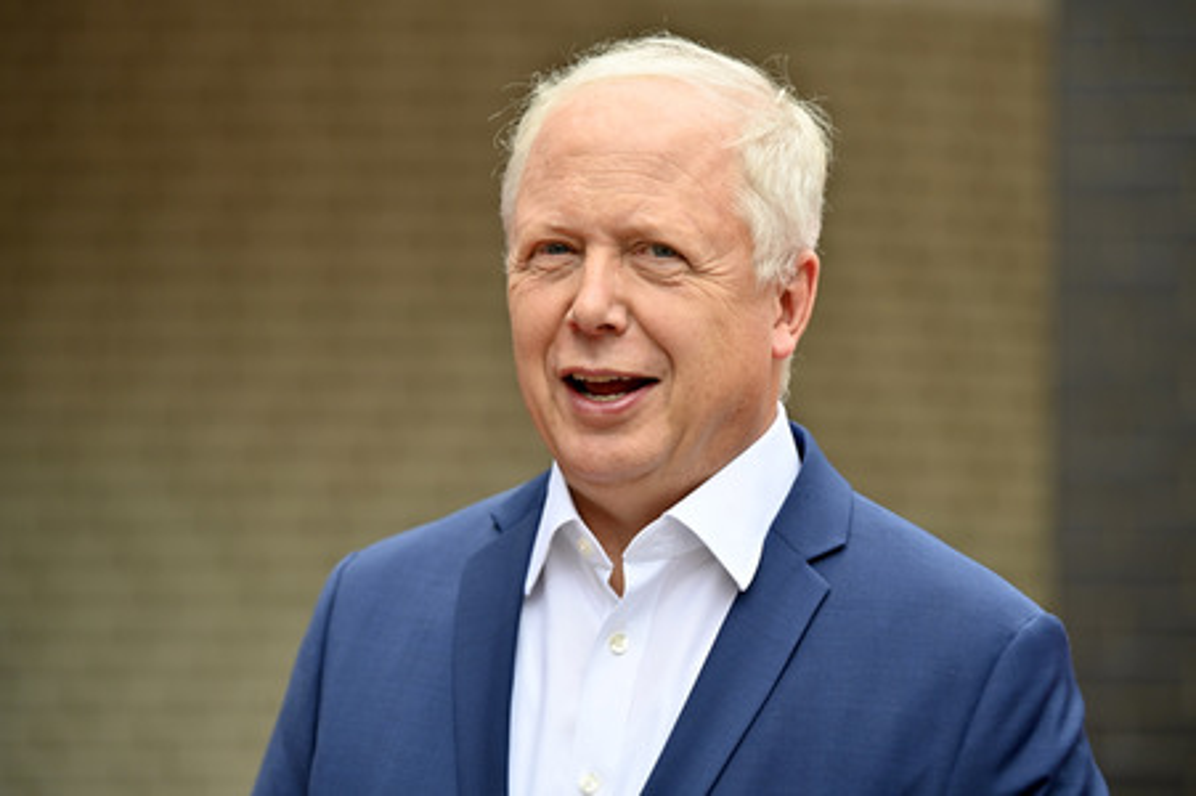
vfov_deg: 10.5
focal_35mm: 130
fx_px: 4316
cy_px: 398
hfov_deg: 15.8
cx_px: 598
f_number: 2.8
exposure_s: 1/500
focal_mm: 130
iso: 400
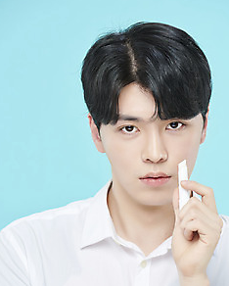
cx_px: 127
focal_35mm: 257
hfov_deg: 6.0
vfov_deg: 7.5
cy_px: 166
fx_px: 2175
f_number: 7.1
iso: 64
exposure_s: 1/125
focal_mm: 200
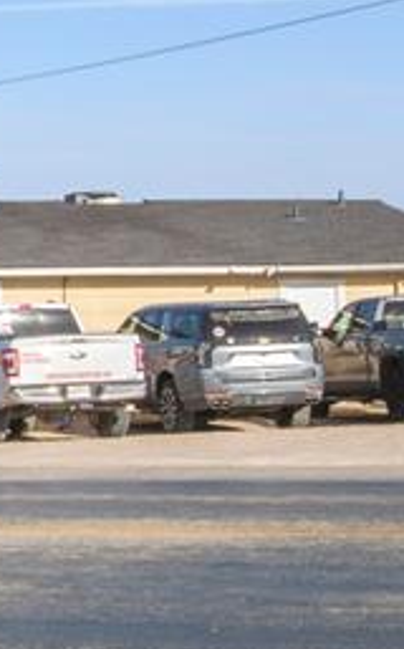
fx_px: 2155
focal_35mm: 122
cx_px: -240
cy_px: 275
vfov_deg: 17.1
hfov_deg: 10.3
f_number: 20
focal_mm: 20
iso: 200
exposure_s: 1/320
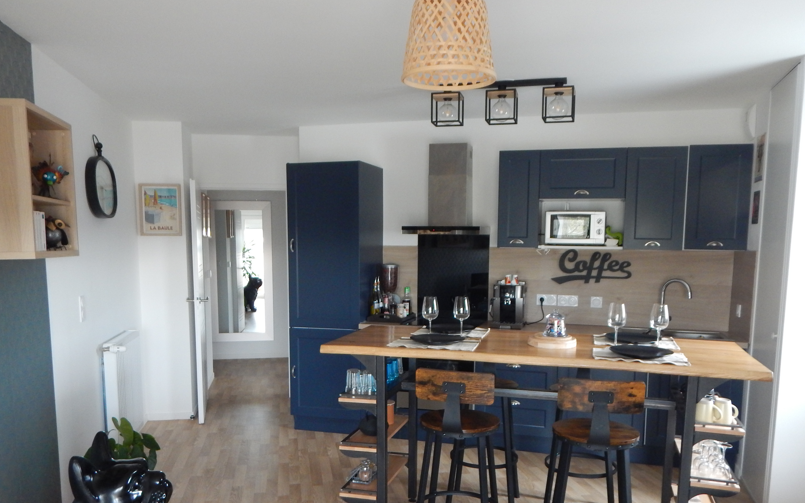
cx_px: 394
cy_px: 326
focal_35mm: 30
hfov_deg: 62.9
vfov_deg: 41.4
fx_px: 658
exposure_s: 1/30
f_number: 3.1
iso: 360
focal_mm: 4.5
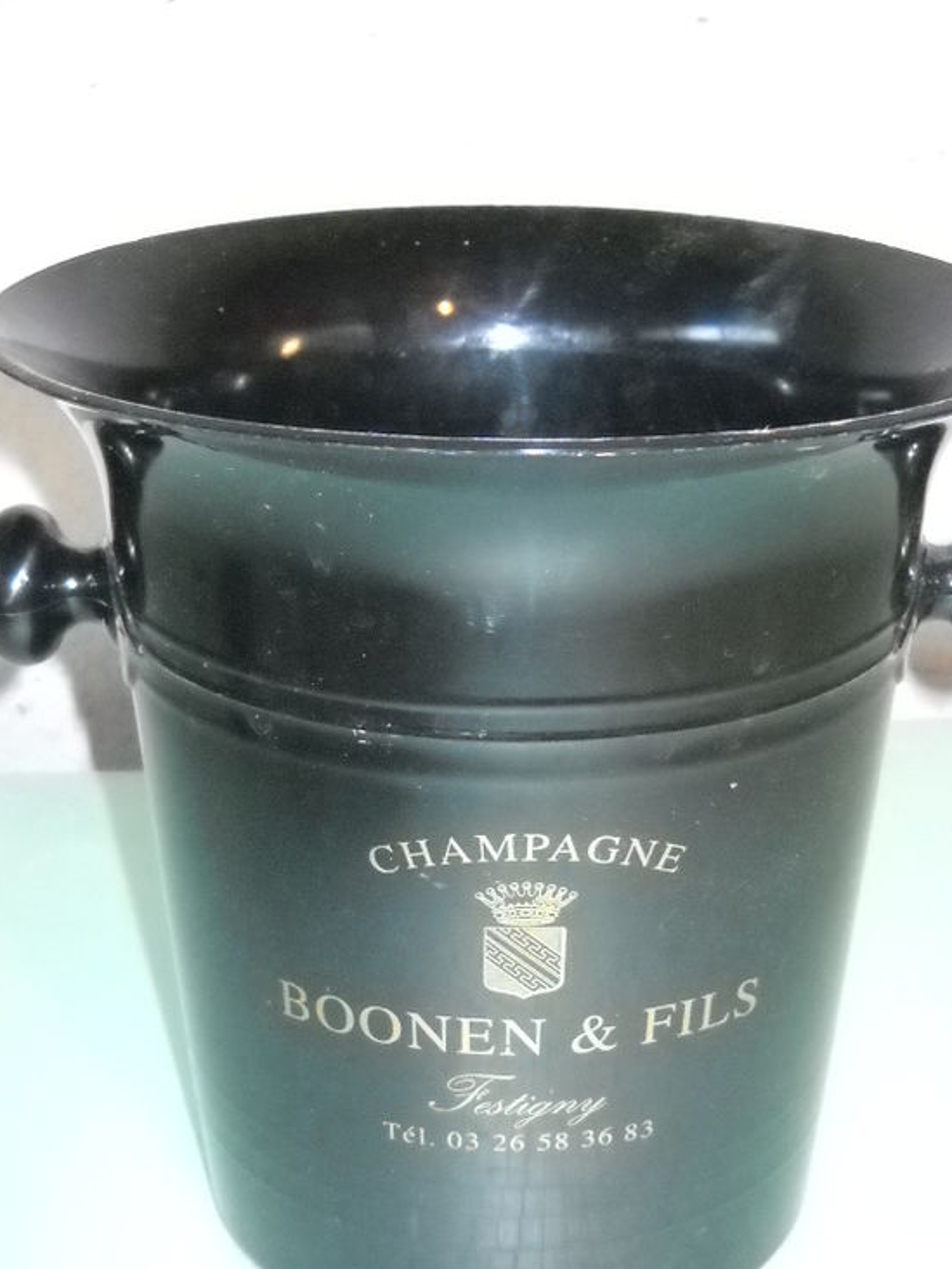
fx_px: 2053
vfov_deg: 34.1
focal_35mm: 56
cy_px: 827
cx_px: 531
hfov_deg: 26.1
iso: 800
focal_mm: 6.72
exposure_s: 1/30
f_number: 3.1
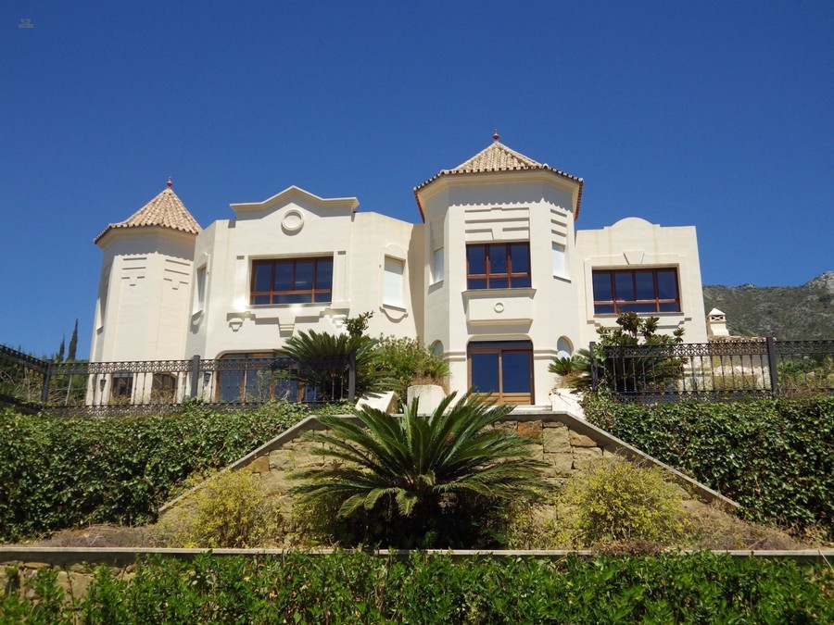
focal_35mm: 34
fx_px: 819
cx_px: 417
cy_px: 312
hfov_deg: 54.0
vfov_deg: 41.8
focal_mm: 6.2
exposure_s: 1/160
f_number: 10.7
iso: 100
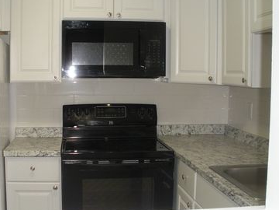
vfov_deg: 29.1
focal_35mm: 50
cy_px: 105
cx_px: 99
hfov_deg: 37.9
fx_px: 403
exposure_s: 1/54.3
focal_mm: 6.3
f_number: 3.5
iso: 129
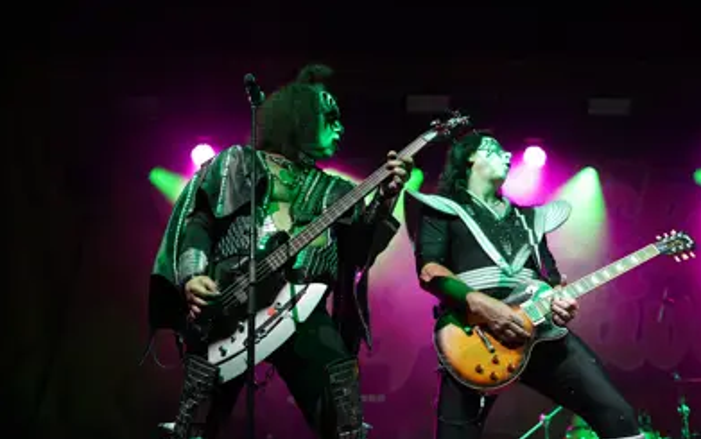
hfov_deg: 38.8
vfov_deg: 24.9
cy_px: 230
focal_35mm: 52
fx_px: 994
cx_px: 351
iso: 1600
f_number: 3.2
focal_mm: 50
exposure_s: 1/160
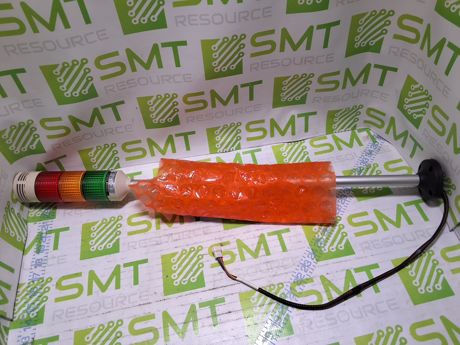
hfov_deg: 63.4
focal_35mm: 28
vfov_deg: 49.7
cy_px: 172
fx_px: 372
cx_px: 230
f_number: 1.9
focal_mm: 2.91
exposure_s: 1/120
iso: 64
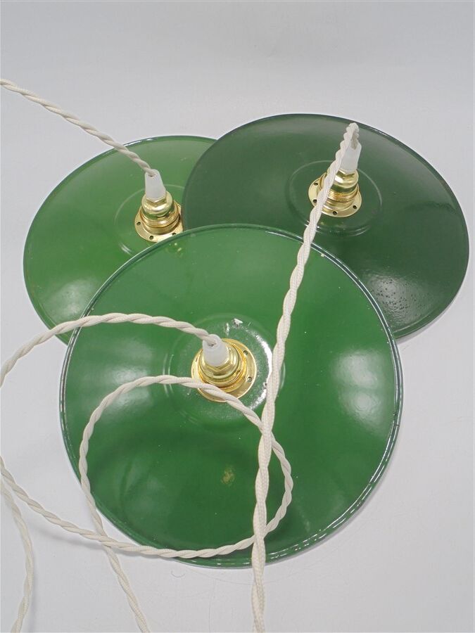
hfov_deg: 48.2
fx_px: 531
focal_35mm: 29
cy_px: 316
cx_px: 238
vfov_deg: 61.7
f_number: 3.7
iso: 100
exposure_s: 1/60
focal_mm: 5.3
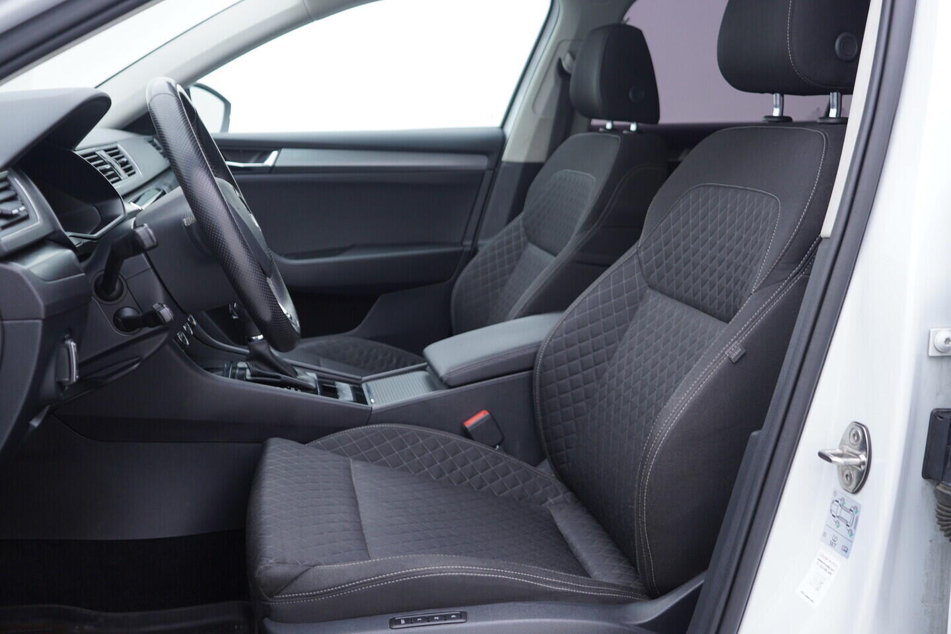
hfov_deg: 53.1
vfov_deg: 36.9
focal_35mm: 36
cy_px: 317
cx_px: 476
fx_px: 951
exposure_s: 1/40
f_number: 2.8
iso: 160
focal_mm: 24
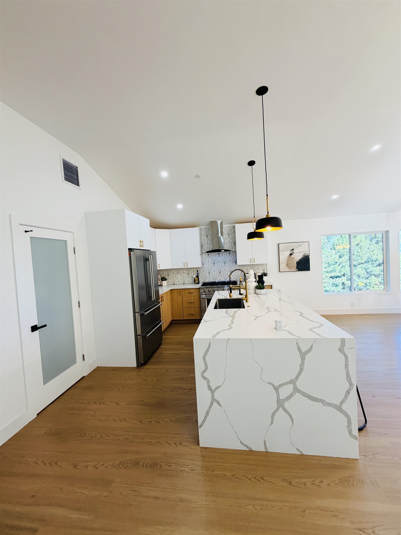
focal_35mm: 14
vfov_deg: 102.1
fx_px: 216
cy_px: 268
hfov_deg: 85.7
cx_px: 200
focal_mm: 2.22
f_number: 2.2
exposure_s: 1/120
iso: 100
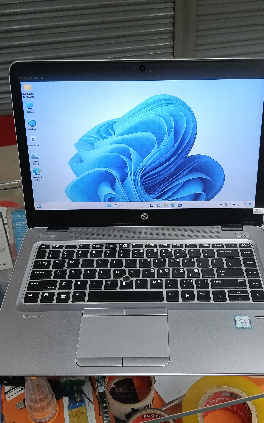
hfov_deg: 33.6
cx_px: 145
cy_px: 208
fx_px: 437
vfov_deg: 51.5
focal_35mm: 38
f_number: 1.8
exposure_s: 1/33.3
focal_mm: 3.98
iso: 160
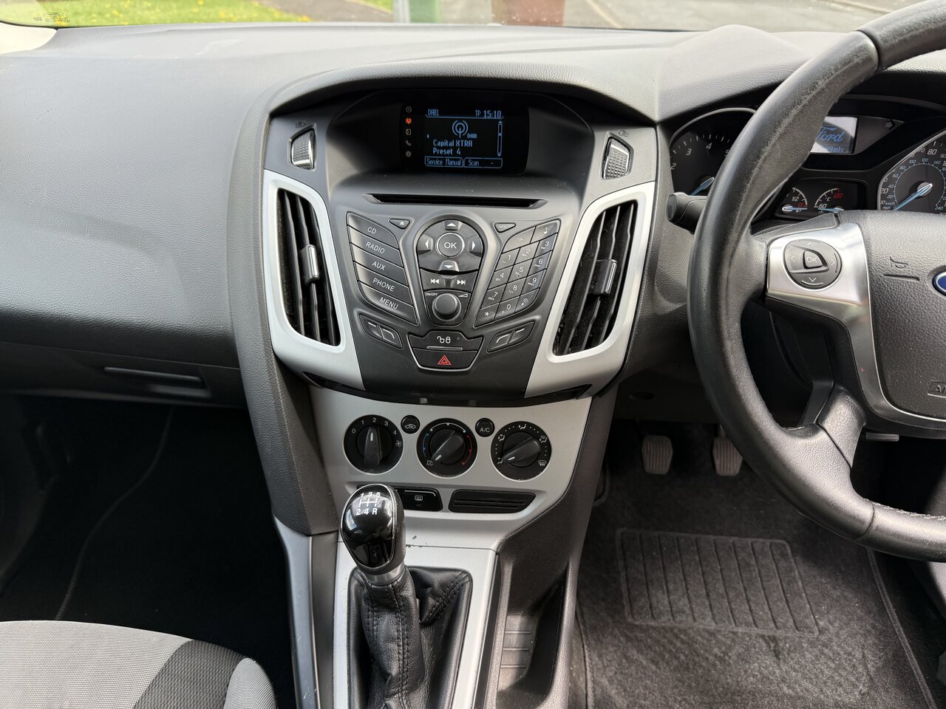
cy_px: 354
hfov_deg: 71.6
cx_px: 473
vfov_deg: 56.8
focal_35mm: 24
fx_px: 656
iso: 100
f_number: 1.78
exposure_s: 1/210
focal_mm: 6.76
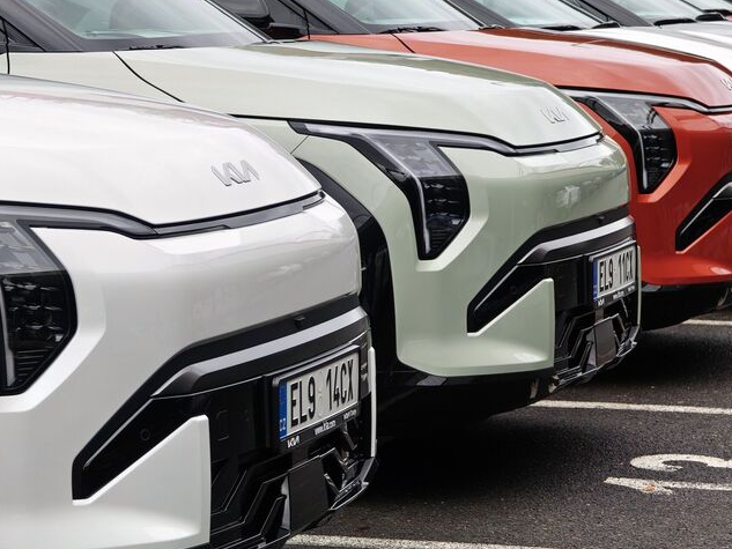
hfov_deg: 12.2
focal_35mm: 162
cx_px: 297
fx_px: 3426
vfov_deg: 9.2
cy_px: 264
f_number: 2.5
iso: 50
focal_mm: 19.4
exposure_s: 1/231
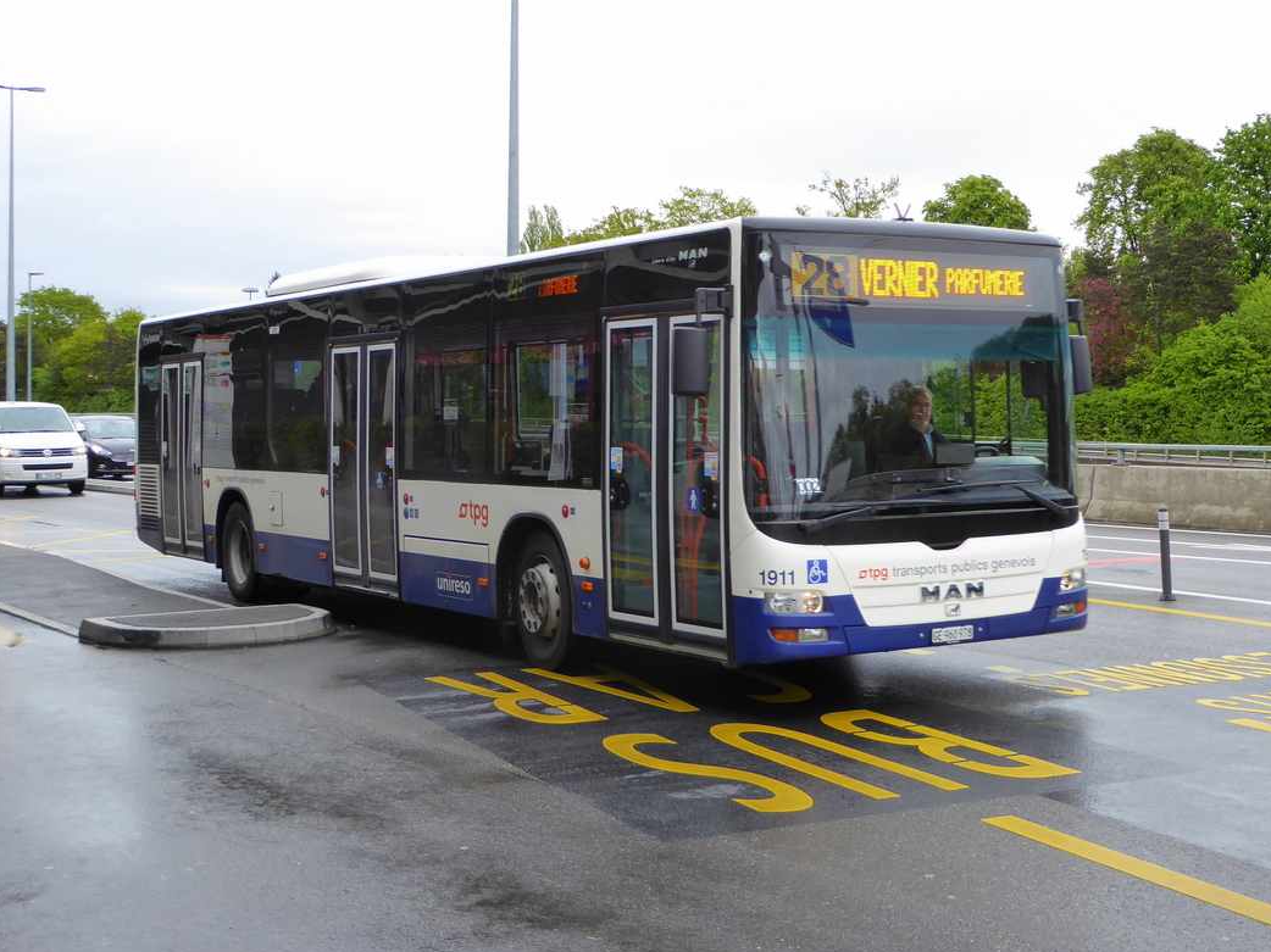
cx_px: 727
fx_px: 1946
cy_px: 444
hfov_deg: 36.1
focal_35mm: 53
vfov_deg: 27.5
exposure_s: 1/160
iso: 125
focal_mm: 7.8
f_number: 3.9
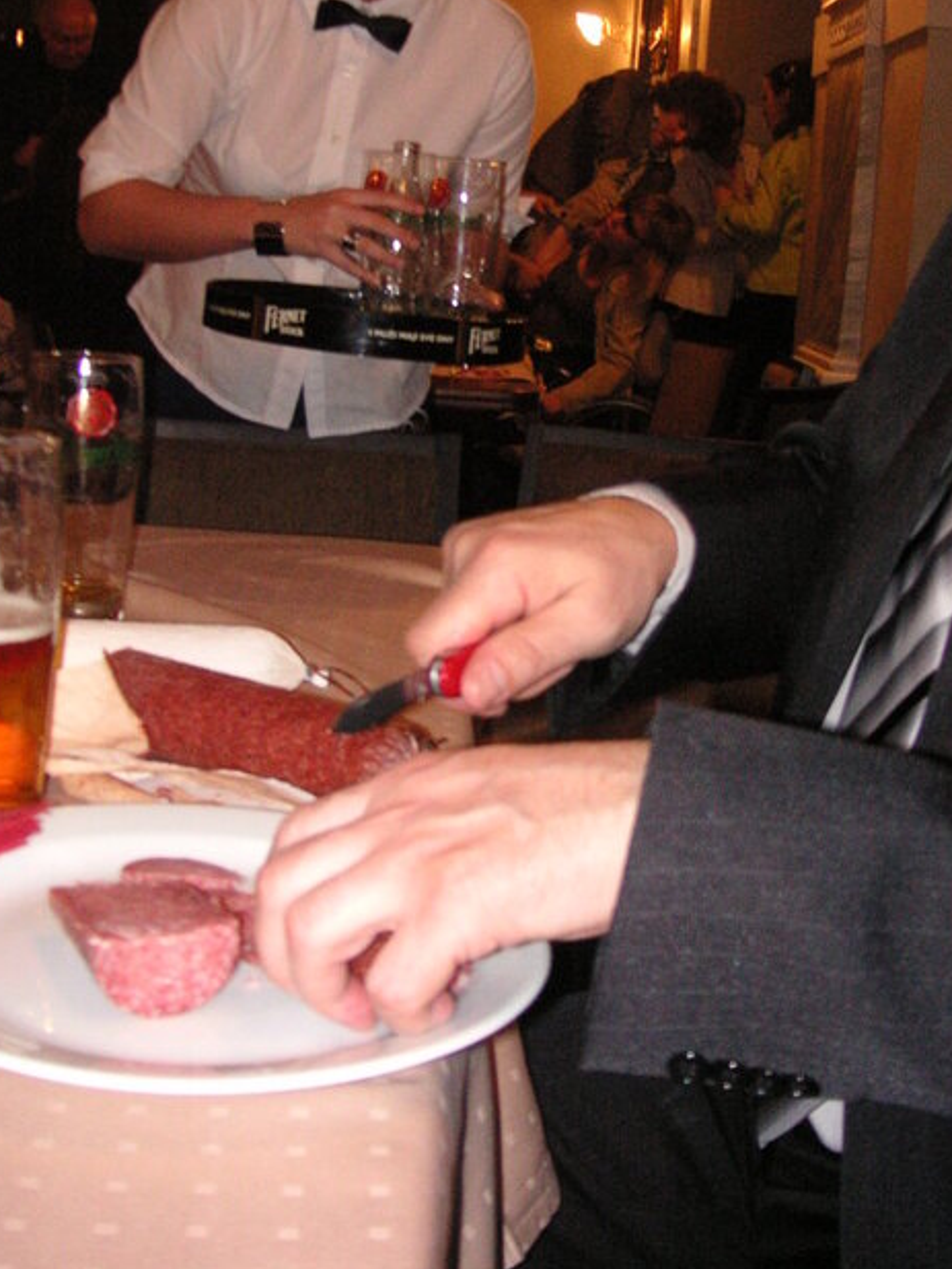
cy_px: 485
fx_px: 1760
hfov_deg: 30.2
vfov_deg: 39.4
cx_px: 539
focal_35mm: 48
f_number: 2.8
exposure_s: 1/45
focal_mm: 6.1
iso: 160
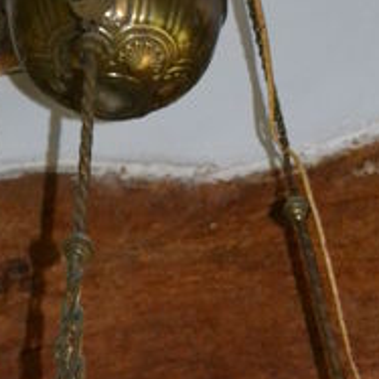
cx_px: 192
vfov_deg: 6.6
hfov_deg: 6.8
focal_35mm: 259
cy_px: 636
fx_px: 3208
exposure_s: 1/60
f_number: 5
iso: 3200
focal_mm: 38
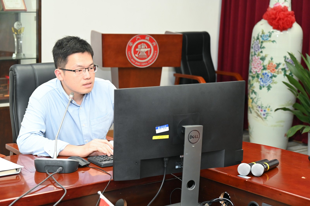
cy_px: 103
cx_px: 155
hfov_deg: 27.4
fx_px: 637
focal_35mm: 74
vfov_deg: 18.4
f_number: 6
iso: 3600
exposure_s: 1/200
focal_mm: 74
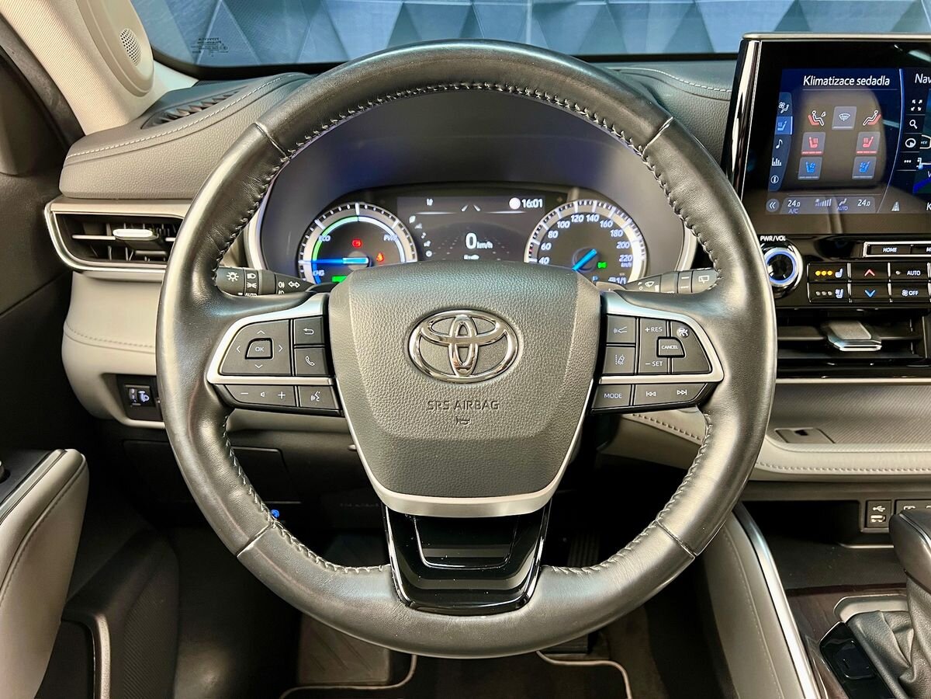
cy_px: 350
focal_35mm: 26
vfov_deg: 53.1
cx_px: 466
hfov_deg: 67.3
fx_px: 699
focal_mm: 5.7
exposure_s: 1/50
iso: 320
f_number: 1.5
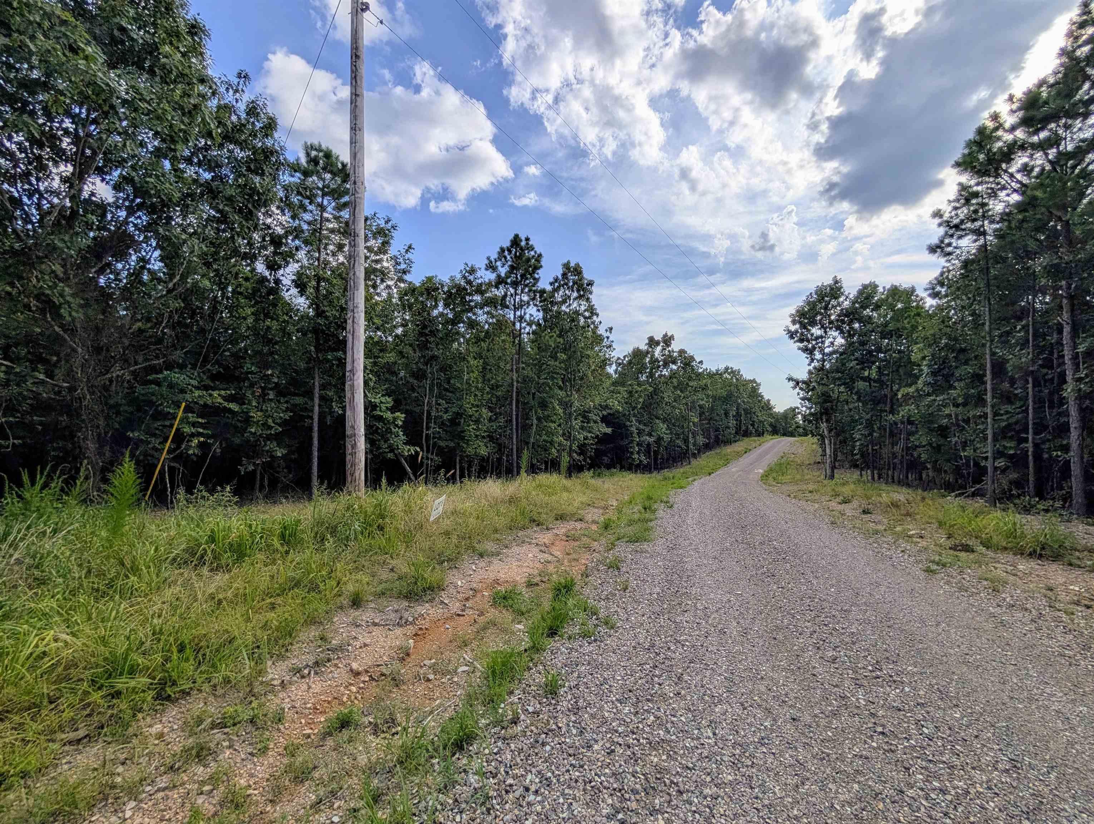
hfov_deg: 110.5
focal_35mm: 12
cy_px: 412
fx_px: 380
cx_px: 547
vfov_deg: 94.6
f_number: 1.7
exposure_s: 1/3257
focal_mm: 2.02
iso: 34
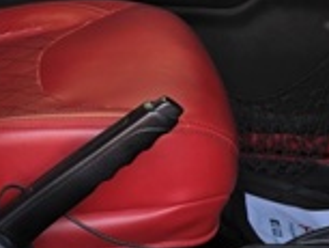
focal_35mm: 90
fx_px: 856
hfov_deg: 21.6
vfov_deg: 15.1
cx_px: 95
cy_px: -136
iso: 25
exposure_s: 1/180
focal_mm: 6.3
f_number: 1.7
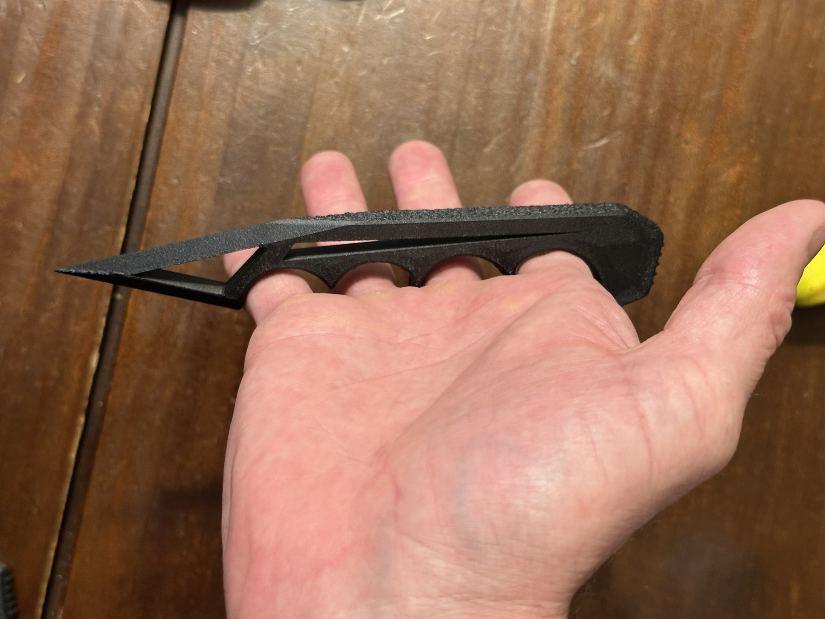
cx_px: 412
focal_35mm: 48
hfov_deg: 39.7
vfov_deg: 30.3
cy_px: 310
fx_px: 1144
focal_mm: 6.86
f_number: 1.78
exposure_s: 1/40
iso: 250
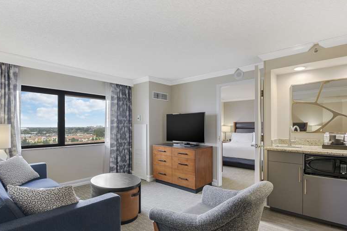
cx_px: 193
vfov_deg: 64.5
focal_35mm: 19
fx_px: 183
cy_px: 124
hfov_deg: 86.6
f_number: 9
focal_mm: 14
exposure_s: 1/10
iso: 320
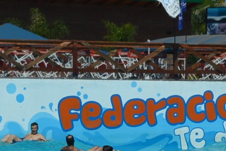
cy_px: 322
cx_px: 236
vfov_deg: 4.2
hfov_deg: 6.4
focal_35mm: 320
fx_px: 2008
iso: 100
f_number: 10
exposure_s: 1/400
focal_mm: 36
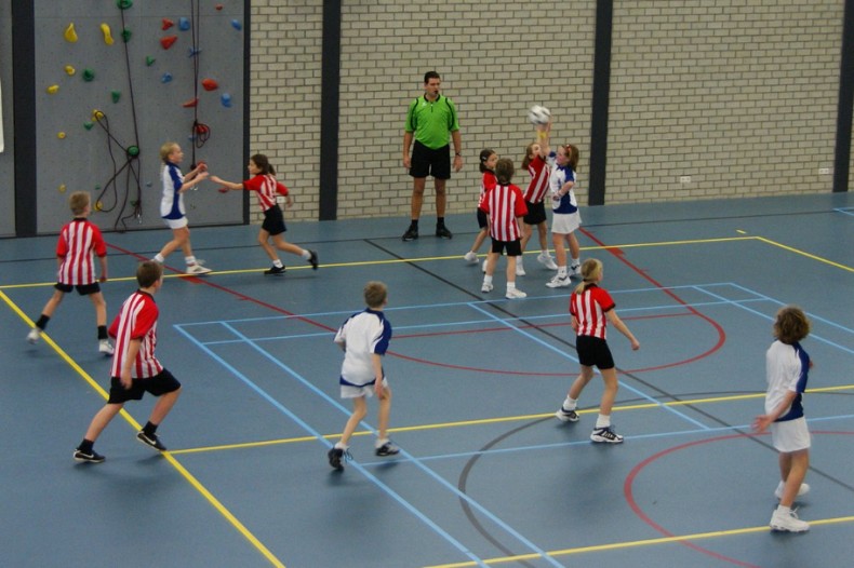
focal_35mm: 52
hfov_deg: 37.9
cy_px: 284
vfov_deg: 25.7
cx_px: 427
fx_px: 1245
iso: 800
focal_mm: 35
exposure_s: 1/100
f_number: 5
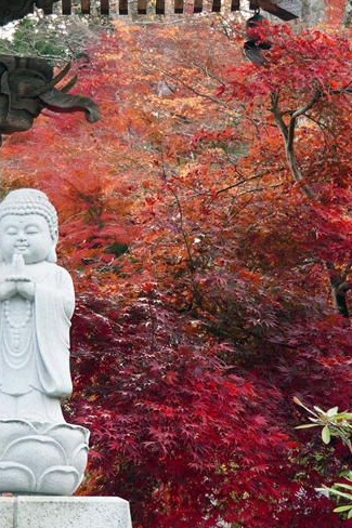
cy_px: 206
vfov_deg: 19.2
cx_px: 178
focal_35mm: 107
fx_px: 1564
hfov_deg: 12.8
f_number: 5
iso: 100
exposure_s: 1/50
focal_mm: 43.3
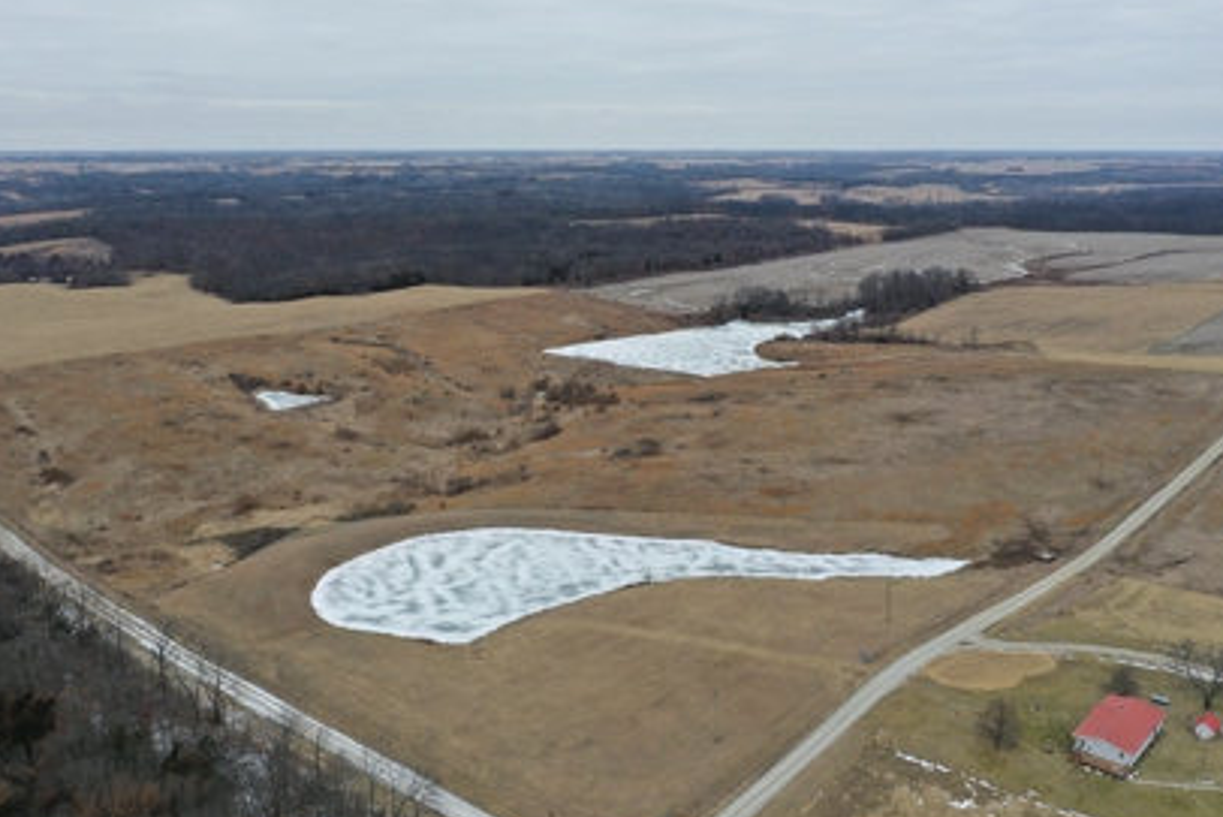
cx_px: 572
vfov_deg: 42.4
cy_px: 392
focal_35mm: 31
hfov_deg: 60.2
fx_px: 1053
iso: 100
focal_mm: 10.26
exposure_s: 1/240
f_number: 5
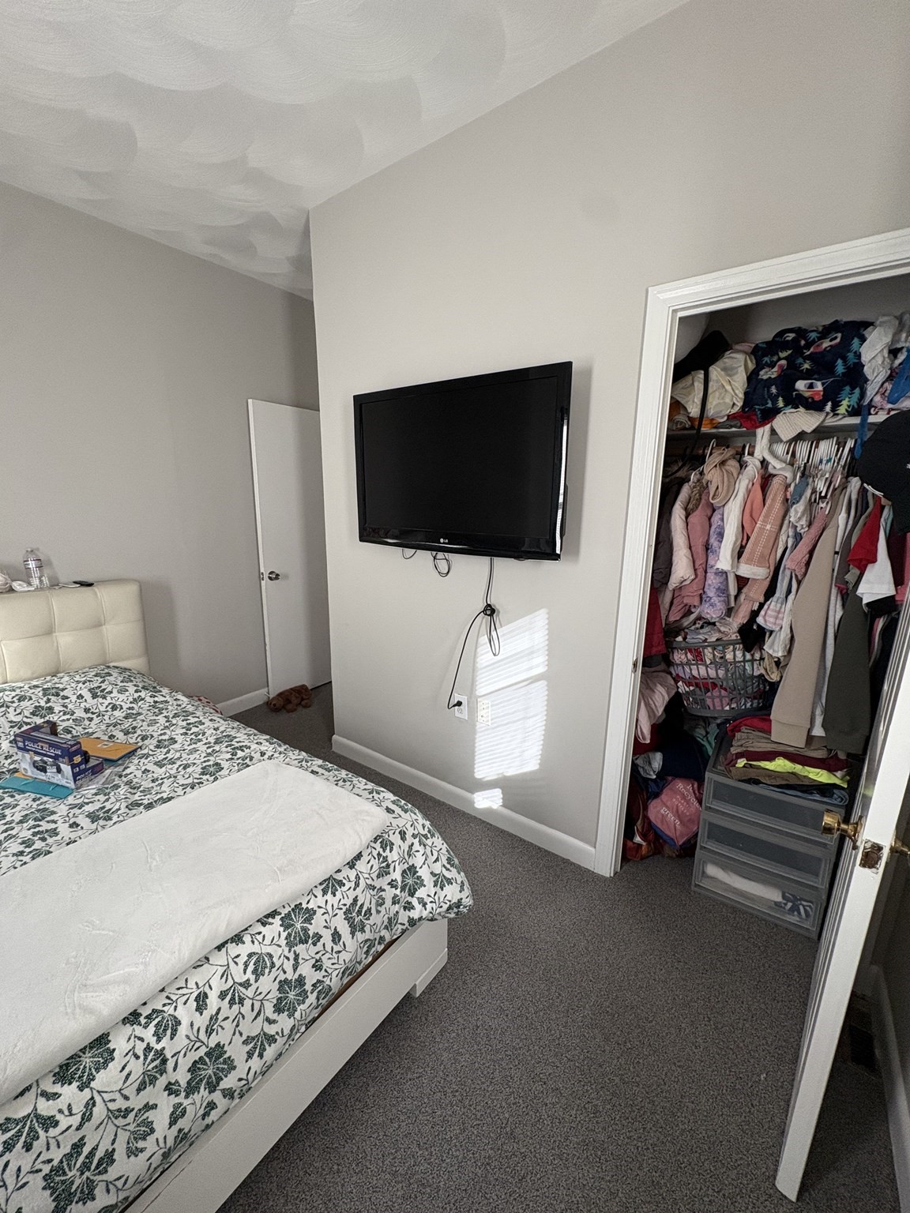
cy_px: 606
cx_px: 455
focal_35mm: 14
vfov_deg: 102.1
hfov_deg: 85.7
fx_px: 491
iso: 250
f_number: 2.2
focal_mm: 2.22
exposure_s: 1/89
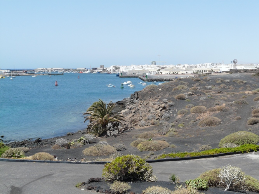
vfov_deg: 35.9
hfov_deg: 46.8
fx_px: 299
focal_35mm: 40
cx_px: 130
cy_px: 97
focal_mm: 6.5
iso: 100
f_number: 5
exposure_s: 1/400
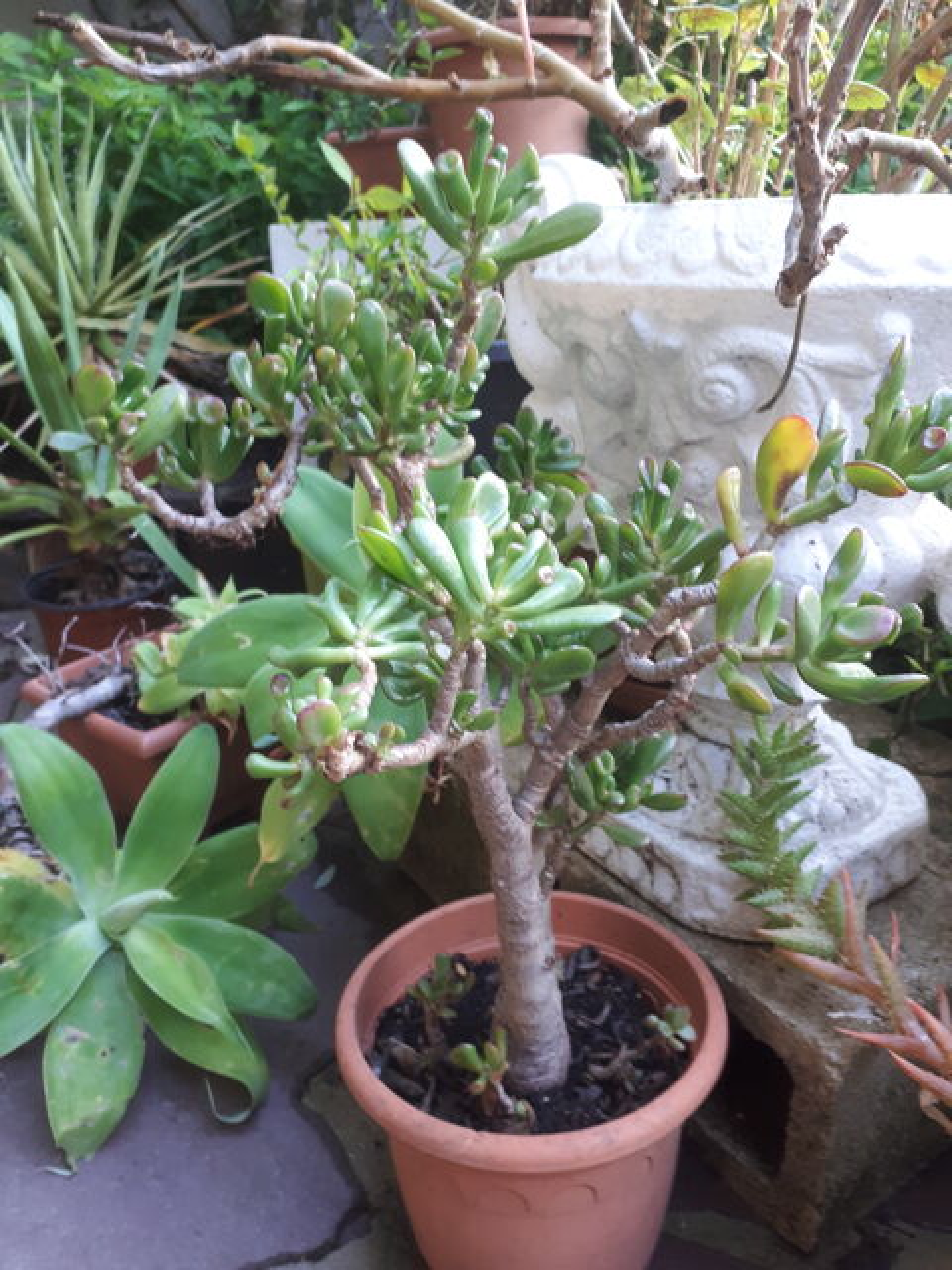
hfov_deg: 51.4
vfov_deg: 65.3
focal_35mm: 27
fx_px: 990
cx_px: 476
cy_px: 635
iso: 64
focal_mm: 3.6
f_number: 1.9
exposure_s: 1/33
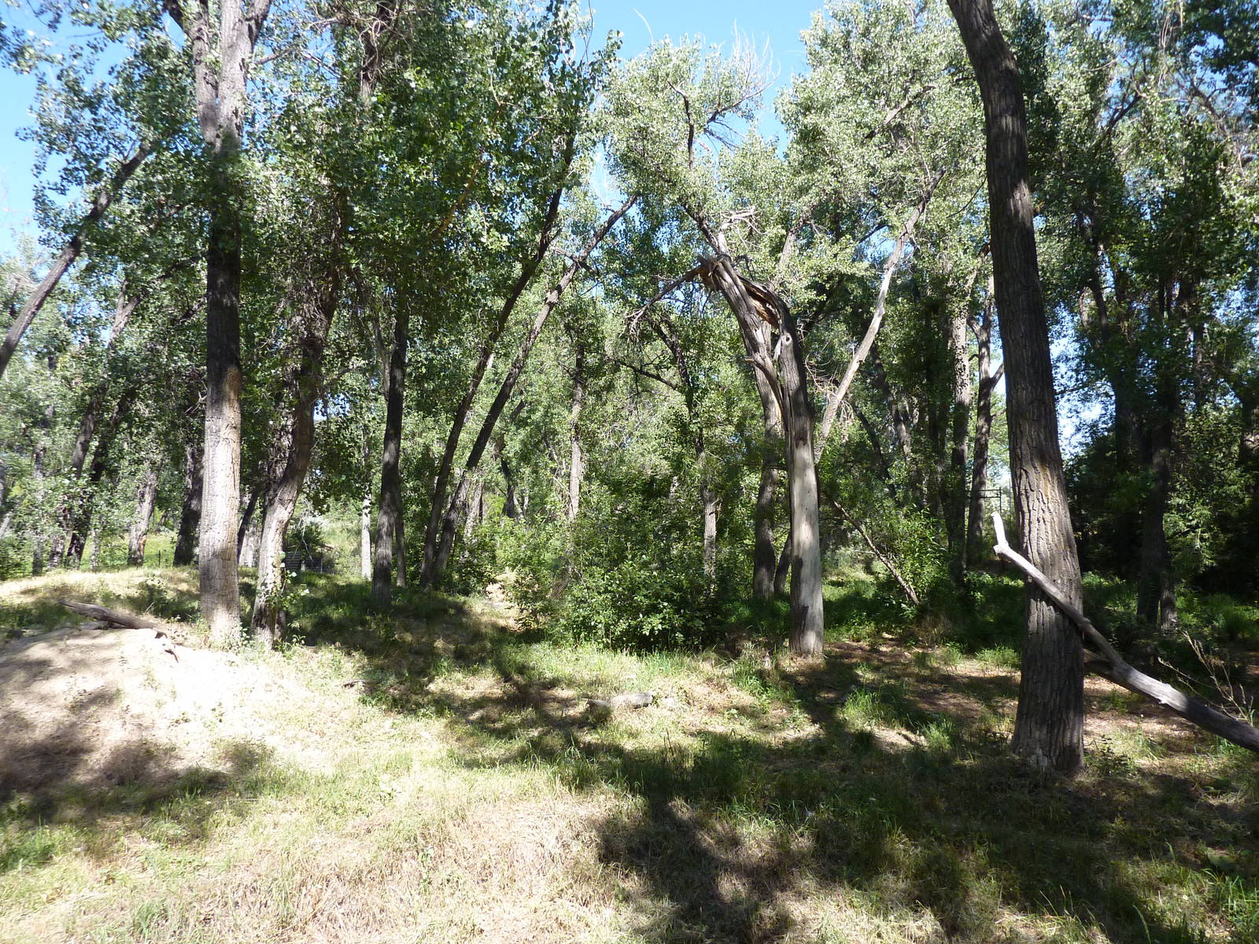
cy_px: 472
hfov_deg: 69.4
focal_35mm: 25
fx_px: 909
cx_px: 630
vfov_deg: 54.9
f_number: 3.3
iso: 160
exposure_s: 1/500
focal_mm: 4.1
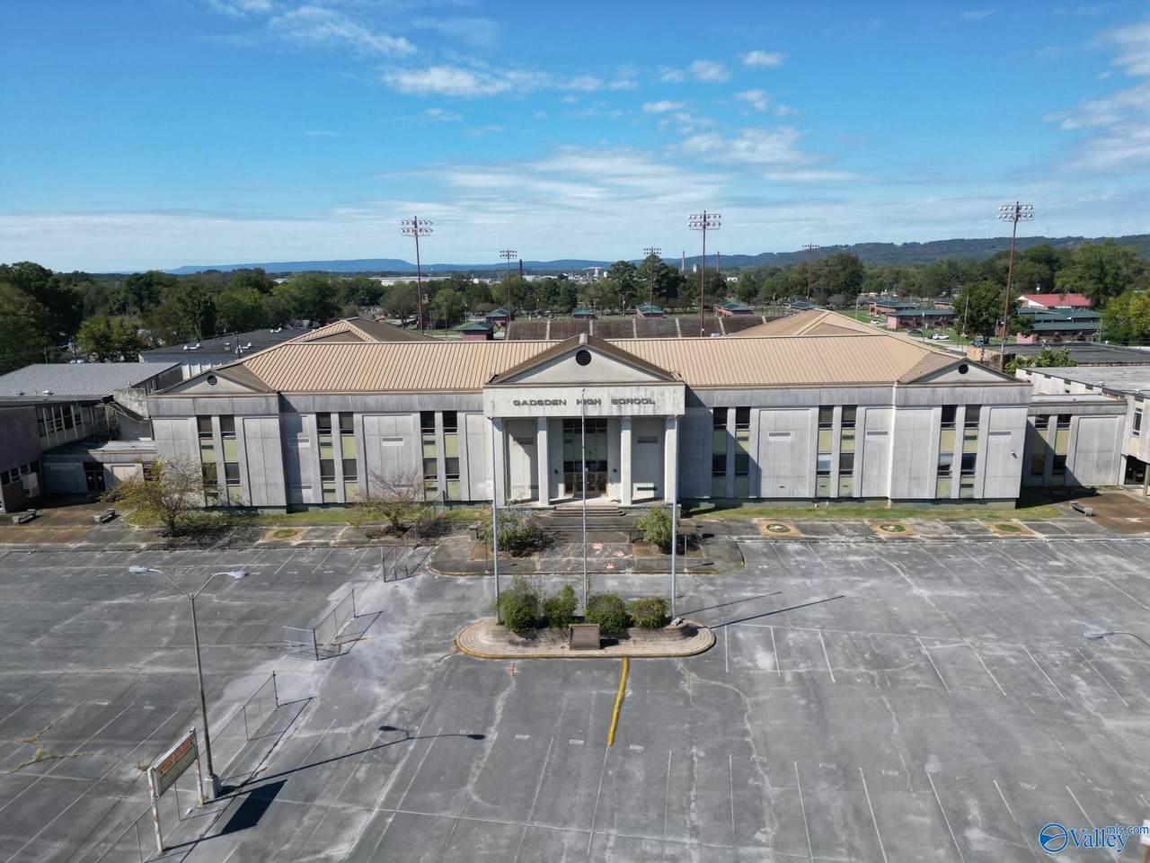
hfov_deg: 71.6
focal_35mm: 24
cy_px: 432
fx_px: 797
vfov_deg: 56.8
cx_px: 575
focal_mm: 6.72
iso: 110
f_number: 1.7
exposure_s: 1/2500
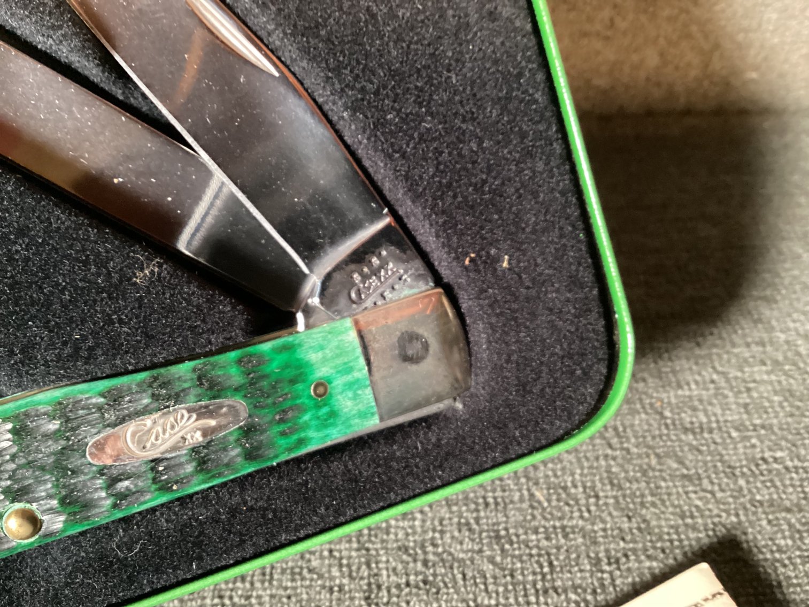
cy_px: 304
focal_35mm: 31
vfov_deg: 45.4
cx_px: 404
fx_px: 725
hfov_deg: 58.3
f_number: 2.4
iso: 500
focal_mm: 3.3
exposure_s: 1/25
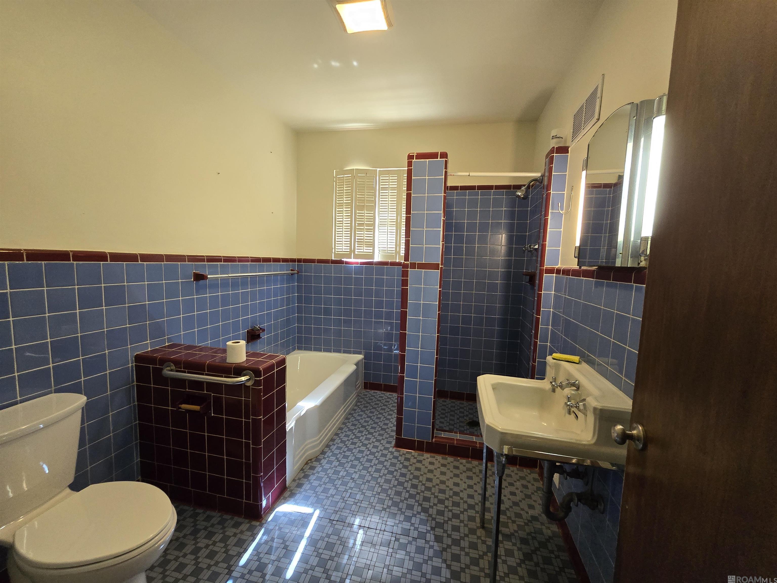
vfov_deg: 89.9
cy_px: 292
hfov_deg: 106.2
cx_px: 388
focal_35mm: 13
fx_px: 292
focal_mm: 2.2
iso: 400
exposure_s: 1/60
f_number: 2.2
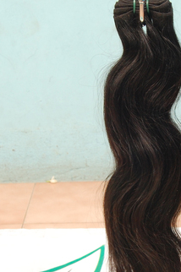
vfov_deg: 22.4
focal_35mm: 91
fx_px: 688
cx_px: 118
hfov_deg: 15.0
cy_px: 168
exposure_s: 1/125
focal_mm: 26
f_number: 7.1
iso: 400
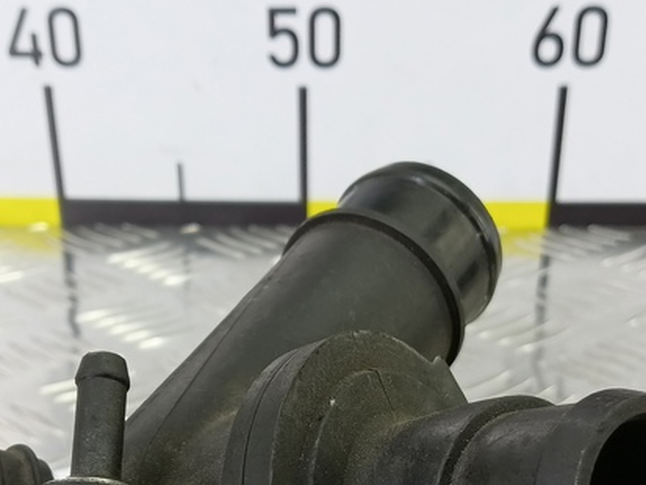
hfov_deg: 33.8
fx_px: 1064
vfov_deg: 23.9
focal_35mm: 57
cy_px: 546
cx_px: 297
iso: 199
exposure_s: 1/50
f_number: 1.6
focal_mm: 4.11
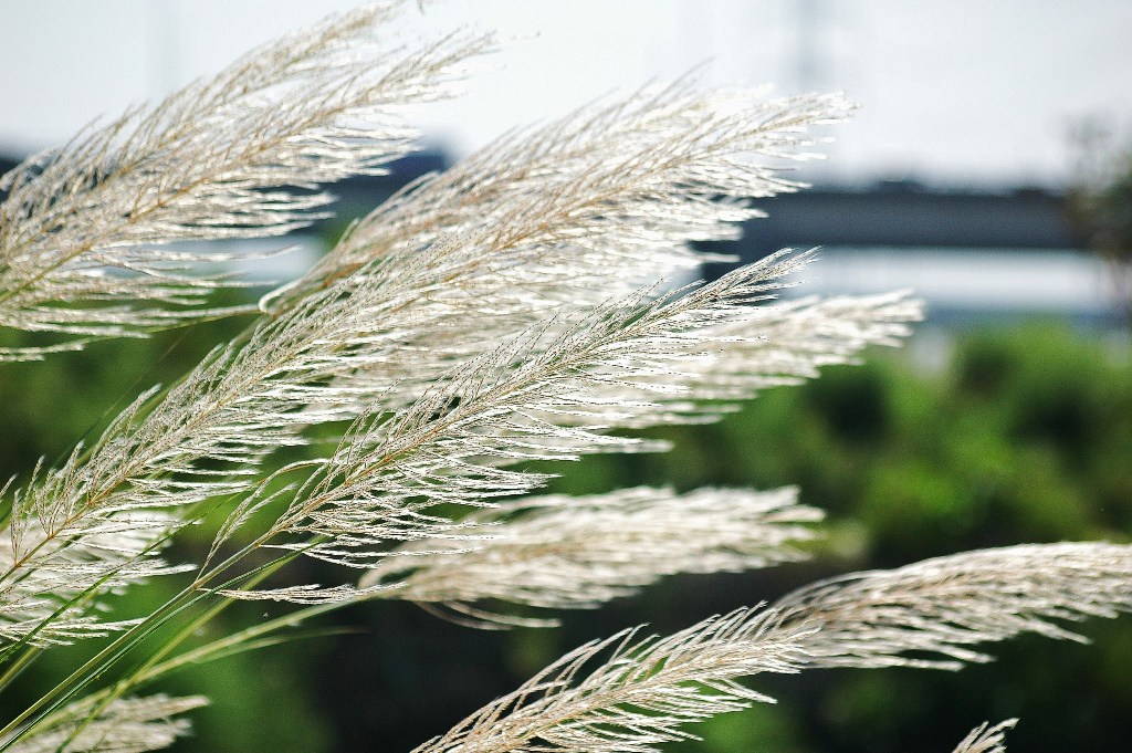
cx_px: 566
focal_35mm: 202
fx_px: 6362
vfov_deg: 6.8
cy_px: 376
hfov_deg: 10.2
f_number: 4.5
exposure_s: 1/1600
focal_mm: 135
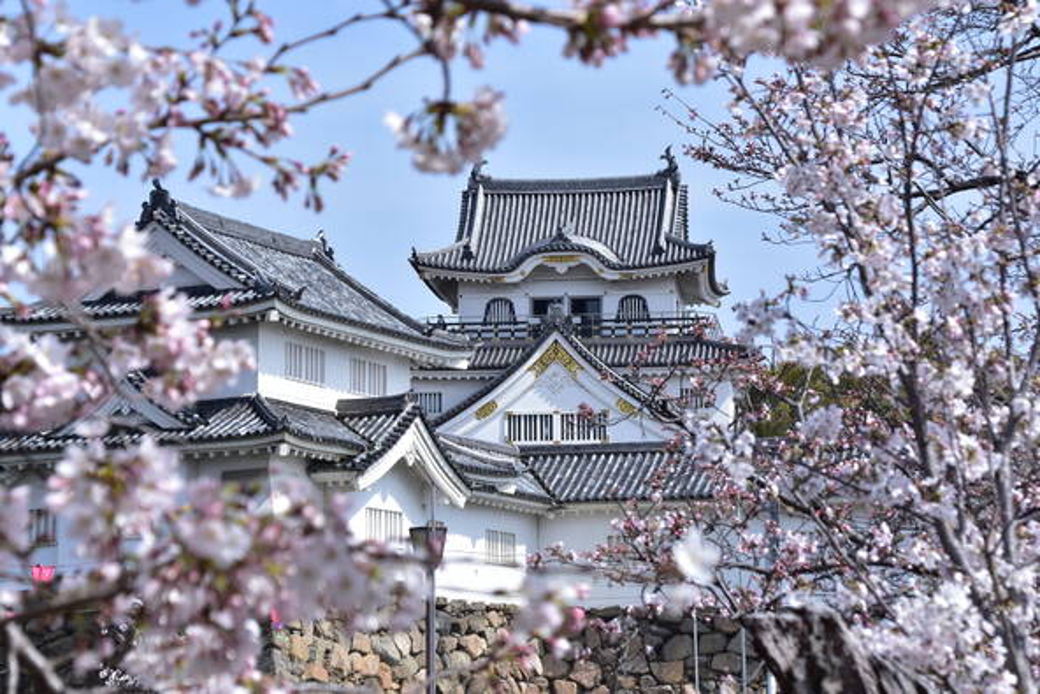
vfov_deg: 13.4
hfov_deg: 20.0
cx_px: 520
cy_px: 347
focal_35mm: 102
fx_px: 2947
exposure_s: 1/1250
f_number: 9
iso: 640
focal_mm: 68
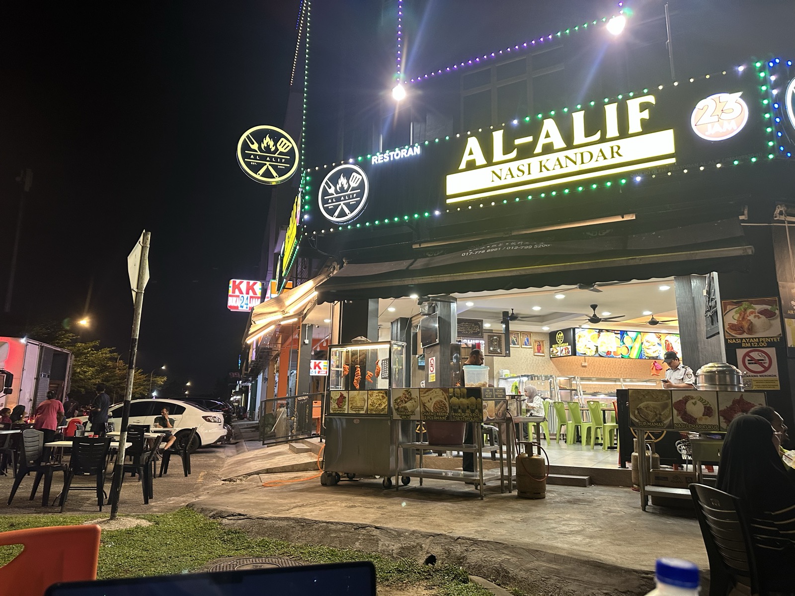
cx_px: 398
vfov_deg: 56.8
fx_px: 551
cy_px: 298
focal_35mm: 24
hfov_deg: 71.6
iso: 250
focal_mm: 6.86
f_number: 1.78
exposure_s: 1/50
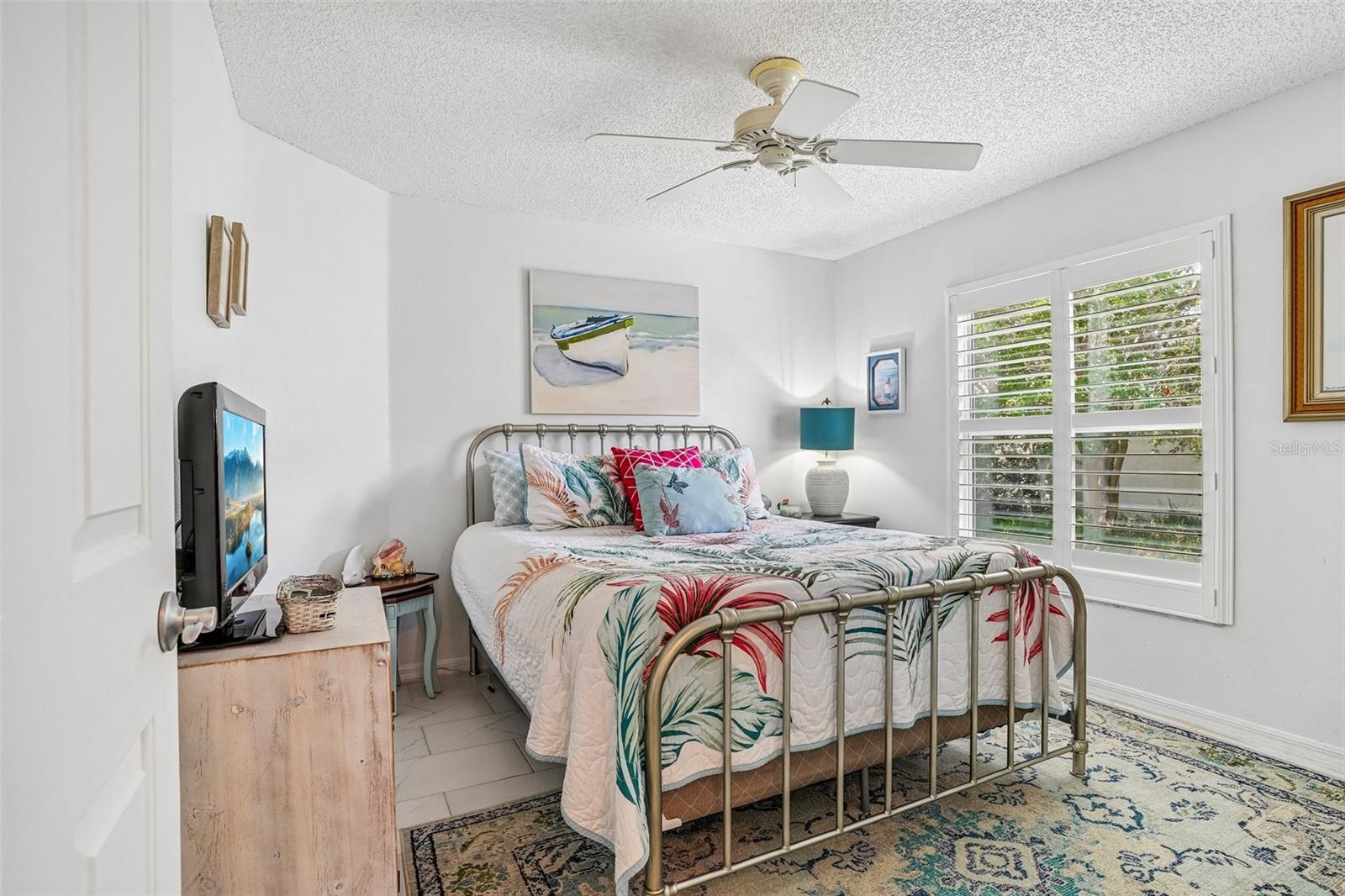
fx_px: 635
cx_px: 672
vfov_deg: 70.4
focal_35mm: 17
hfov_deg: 93.3
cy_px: 448
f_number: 8
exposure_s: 1/15
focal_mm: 17
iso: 400
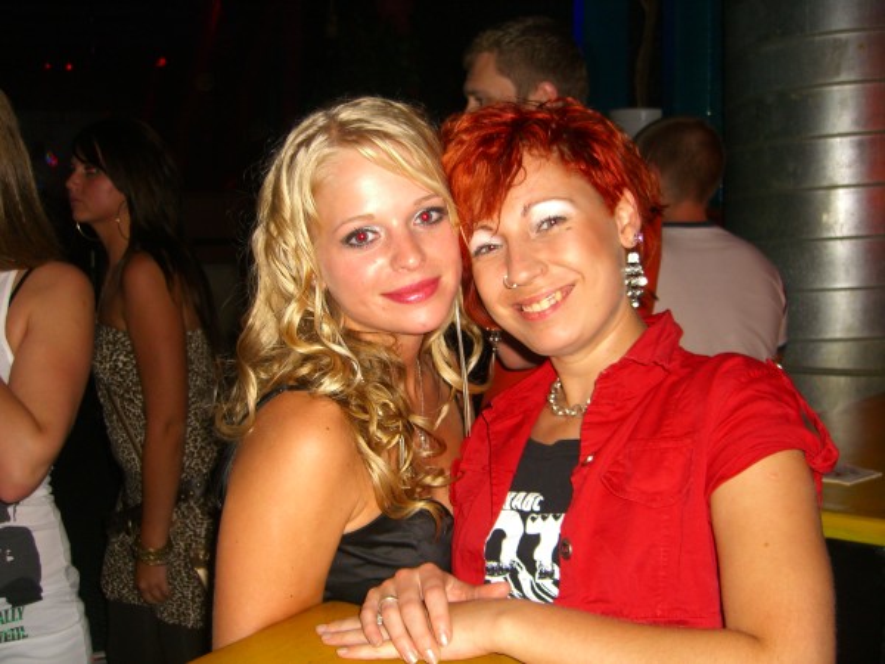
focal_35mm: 38
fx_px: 972
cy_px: 332
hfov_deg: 49.0
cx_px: 442
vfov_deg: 37.7
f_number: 2.8
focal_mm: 7.9
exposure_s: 1/60
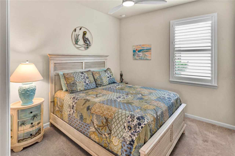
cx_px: 118
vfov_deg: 72.0
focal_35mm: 16
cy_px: 78
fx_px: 108
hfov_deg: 95.0
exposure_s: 1/3.33
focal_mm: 11
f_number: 16
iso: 320
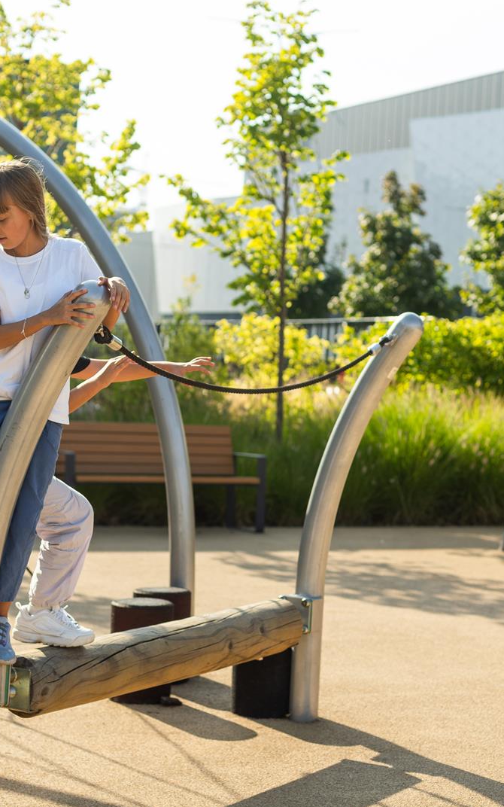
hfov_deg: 16.9
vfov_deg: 26.8
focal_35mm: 77
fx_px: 1692
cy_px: 404
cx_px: 224
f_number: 2.8
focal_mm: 50
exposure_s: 1/1000
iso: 100
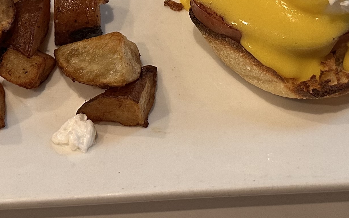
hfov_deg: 24.6
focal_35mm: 84
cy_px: -70
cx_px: 177
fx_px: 799
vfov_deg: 14.8
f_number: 1.78
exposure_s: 1/60
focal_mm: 6.86
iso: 250
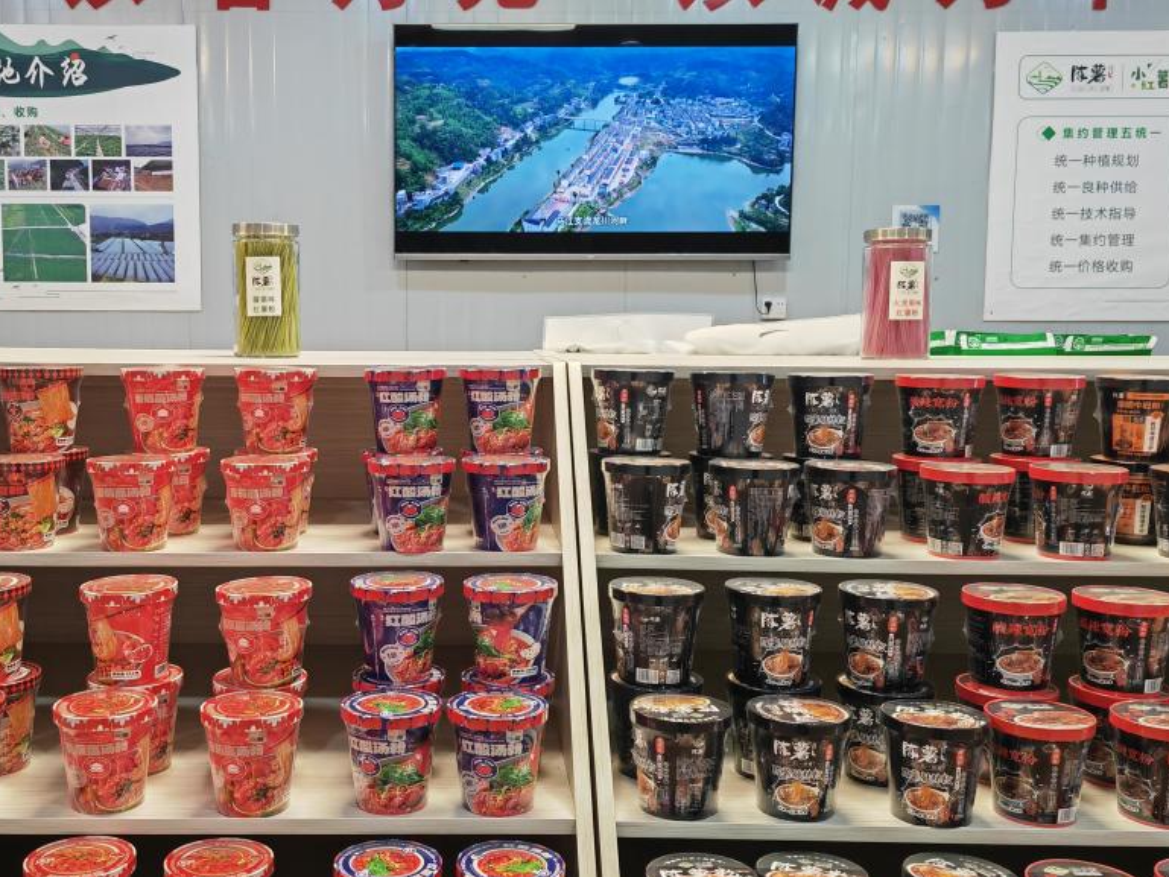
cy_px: 447
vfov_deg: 36.8
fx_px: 1317
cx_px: 455
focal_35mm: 39
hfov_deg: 47.5
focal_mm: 5.53
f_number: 1.8
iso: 200
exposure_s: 1/100
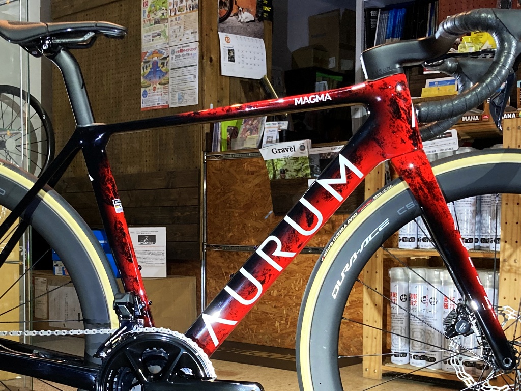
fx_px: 421
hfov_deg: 63.4
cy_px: 196
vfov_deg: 49.7
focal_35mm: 28
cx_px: 260
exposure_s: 1/50
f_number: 1.8
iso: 200
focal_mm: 3.99
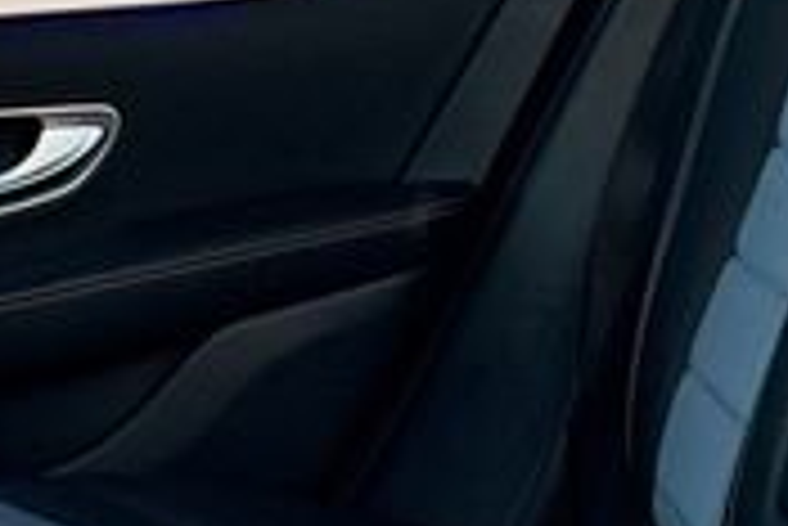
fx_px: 3198
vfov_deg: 9.4
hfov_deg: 13.7
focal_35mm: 146
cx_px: -113
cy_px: 148
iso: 250
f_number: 1.78
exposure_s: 1/60
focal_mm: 6.76
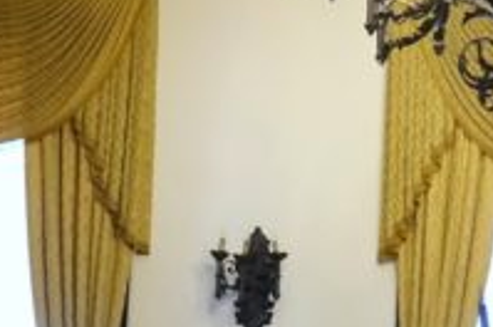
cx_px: 557
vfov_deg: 15.3
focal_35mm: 87
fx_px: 1189
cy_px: 337
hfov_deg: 22.0
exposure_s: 1/200
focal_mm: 8.83
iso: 2000
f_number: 3.2
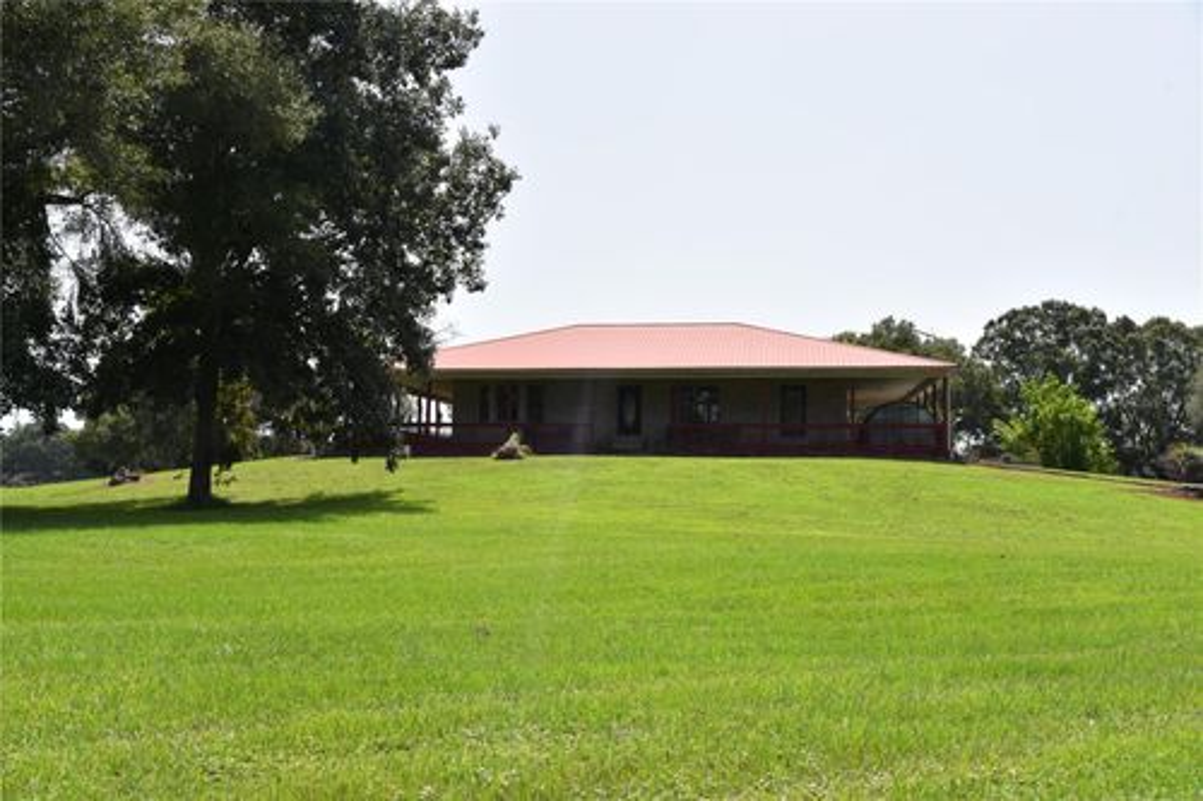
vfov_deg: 37.8
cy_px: 400
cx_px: 602
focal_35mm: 35
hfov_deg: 54.5
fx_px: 1169
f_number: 8
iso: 125
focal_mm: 35
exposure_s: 1/250
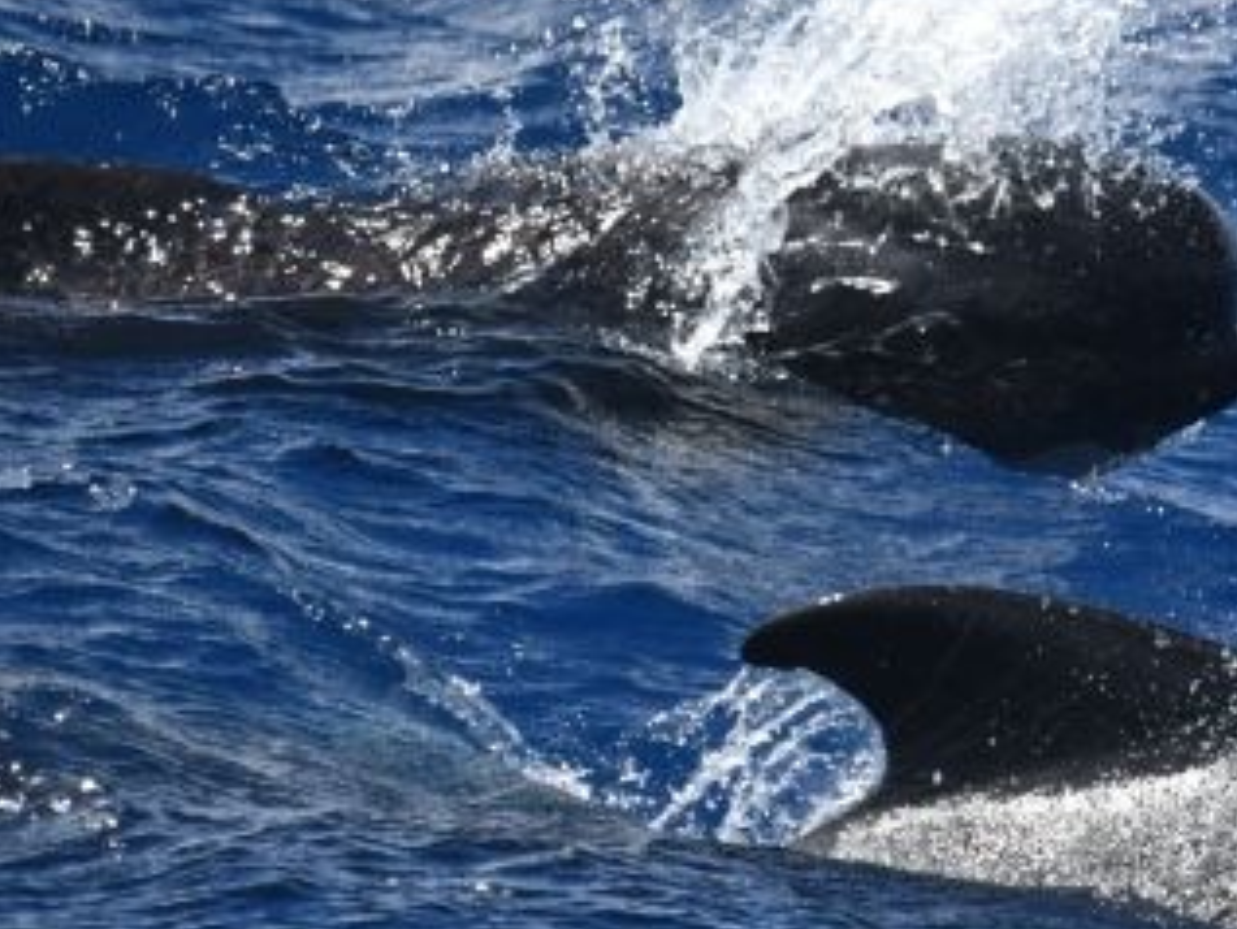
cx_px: 1307
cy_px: 427
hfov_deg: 1.8
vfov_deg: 1.4
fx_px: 39037
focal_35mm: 1092
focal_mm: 450
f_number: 6
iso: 1250
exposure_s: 1/8000
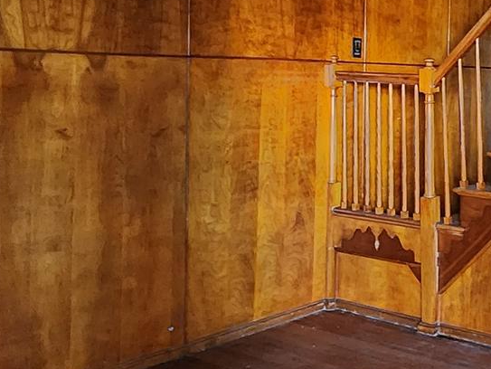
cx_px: 558
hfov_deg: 33.2
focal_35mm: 49
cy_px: 88
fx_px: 695
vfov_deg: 29.2
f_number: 2.2
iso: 800
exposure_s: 1/24
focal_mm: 2.2
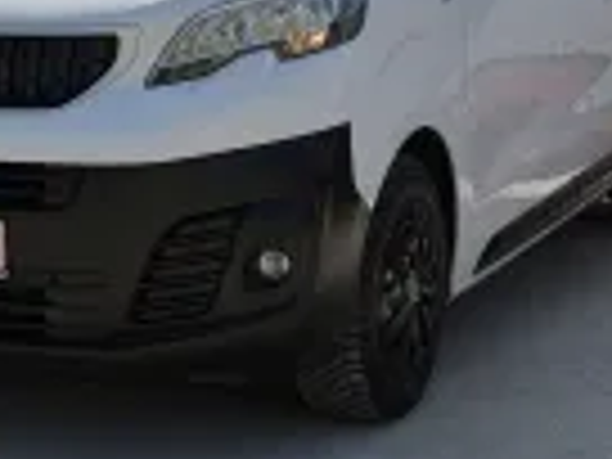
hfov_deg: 15.5
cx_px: 225
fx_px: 2245
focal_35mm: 127
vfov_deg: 11.6
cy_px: 126
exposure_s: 1/7143
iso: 80
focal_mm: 6.76
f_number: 1.78
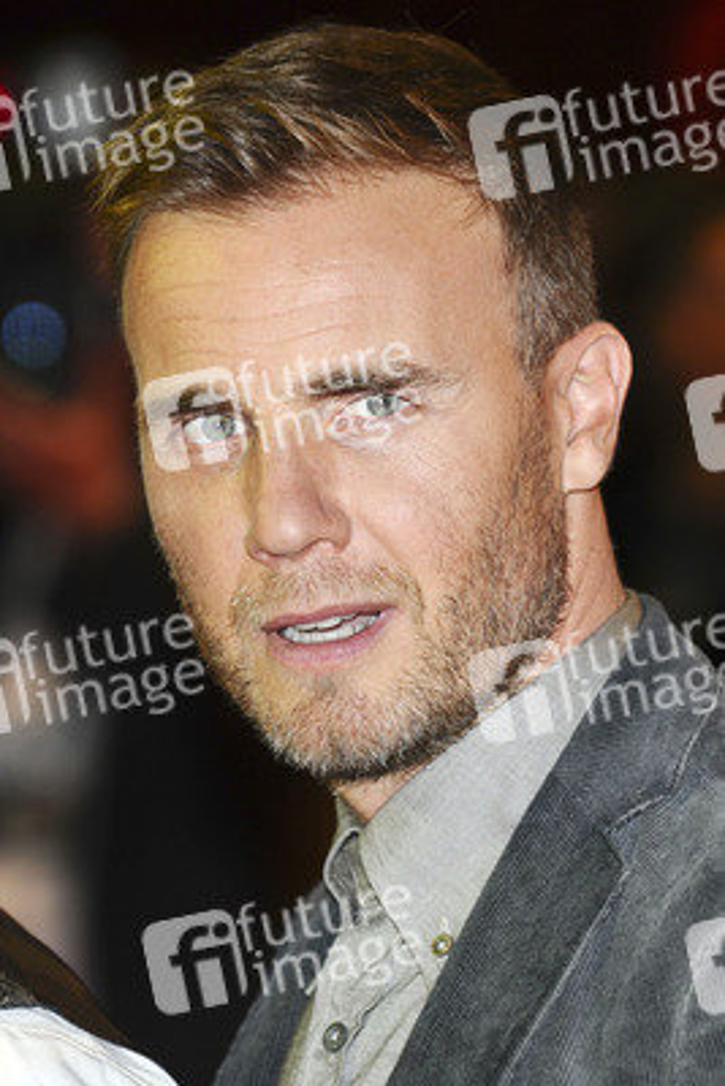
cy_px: 543
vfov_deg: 8.9
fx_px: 7017
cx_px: 362
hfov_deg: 5.9
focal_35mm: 232
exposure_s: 1/200
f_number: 4.5
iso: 320
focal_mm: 155
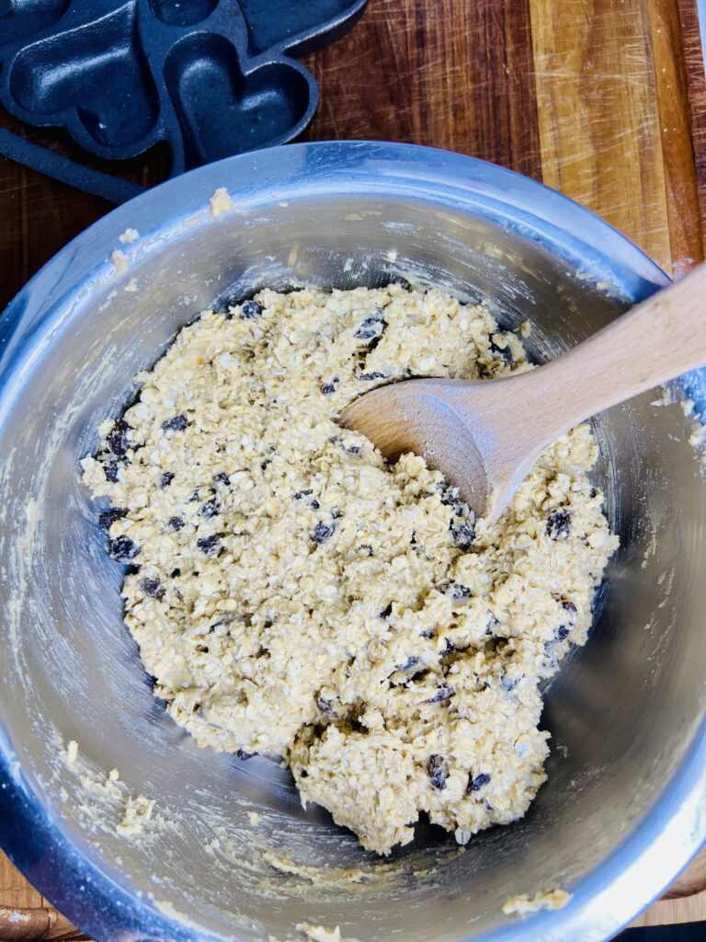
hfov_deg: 53.1
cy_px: 471
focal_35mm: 26
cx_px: 353
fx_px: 707
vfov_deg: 67.3
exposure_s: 1/209
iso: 40
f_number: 1.5
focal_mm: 5.7
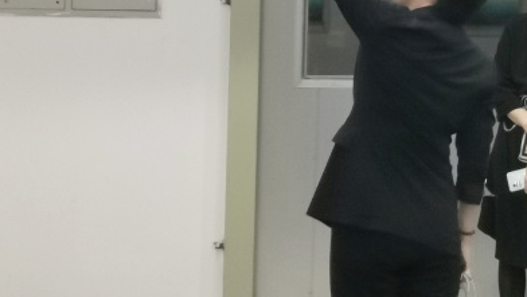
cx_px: 593
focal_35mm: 129
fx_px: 1804
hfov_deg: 16.1
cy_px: -62
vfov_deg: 9.3
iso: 250
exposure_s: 1/100
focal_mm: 5.58
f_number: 1.8
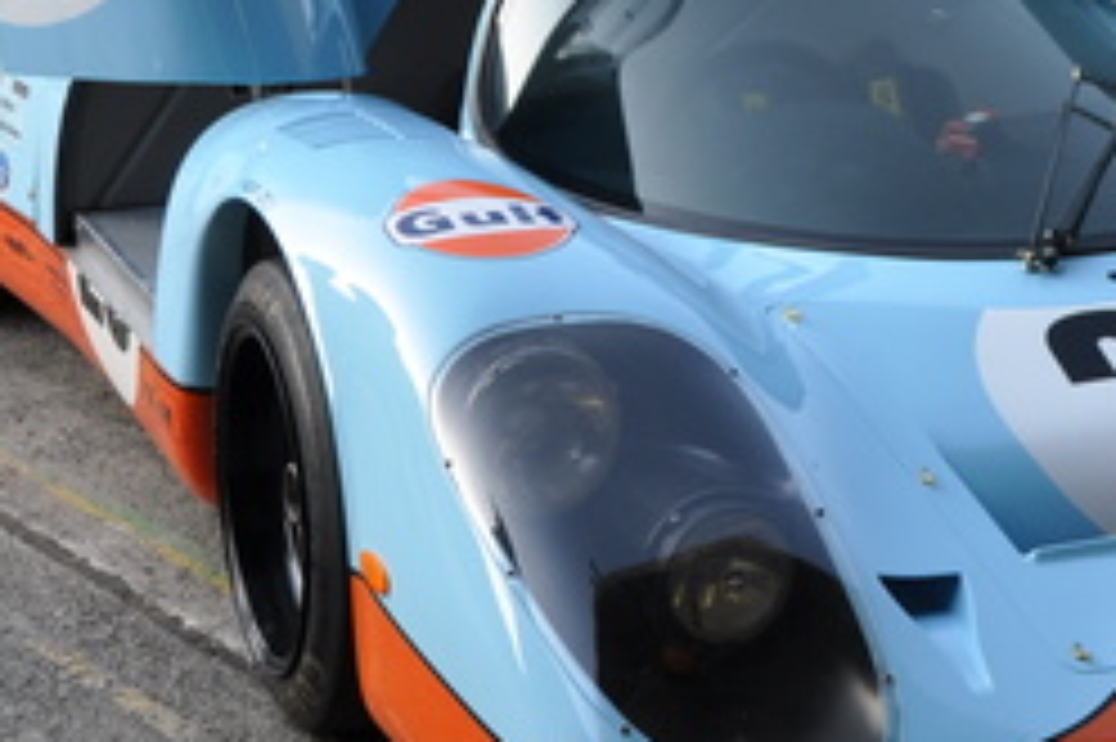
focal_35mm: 105
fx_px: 3259
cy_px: 169
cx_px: 837
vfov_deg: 12.9
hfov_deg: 19.3
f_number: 5.6
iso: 200
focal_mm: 29
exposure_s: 1/125
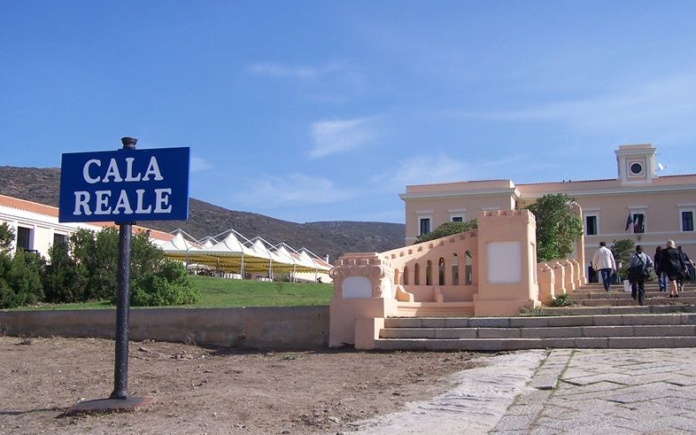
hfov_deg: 48.2
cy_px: 229
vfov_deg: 31.2
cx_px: 348
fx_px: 778
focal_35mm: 41
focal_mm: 6.3
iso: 80
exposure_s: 1/800
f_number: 4
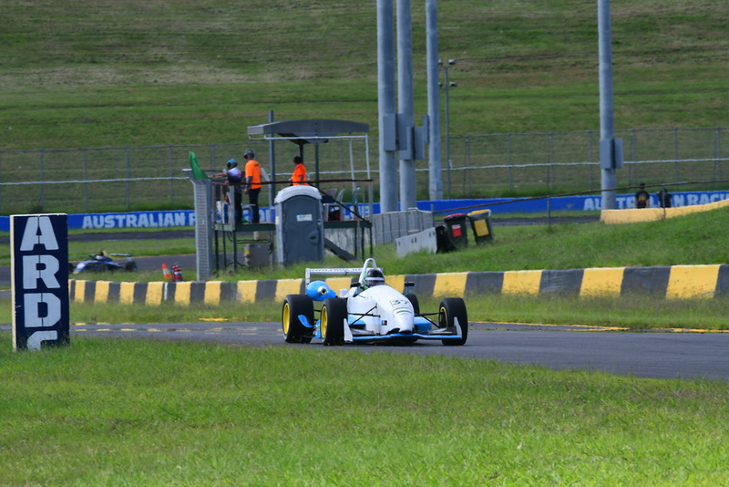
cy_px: 244
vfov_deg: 2.8
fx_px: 10027
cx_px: 364
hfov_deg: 4.2
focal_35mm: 495
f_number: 11
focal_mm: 330
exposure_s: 1/640
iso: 640
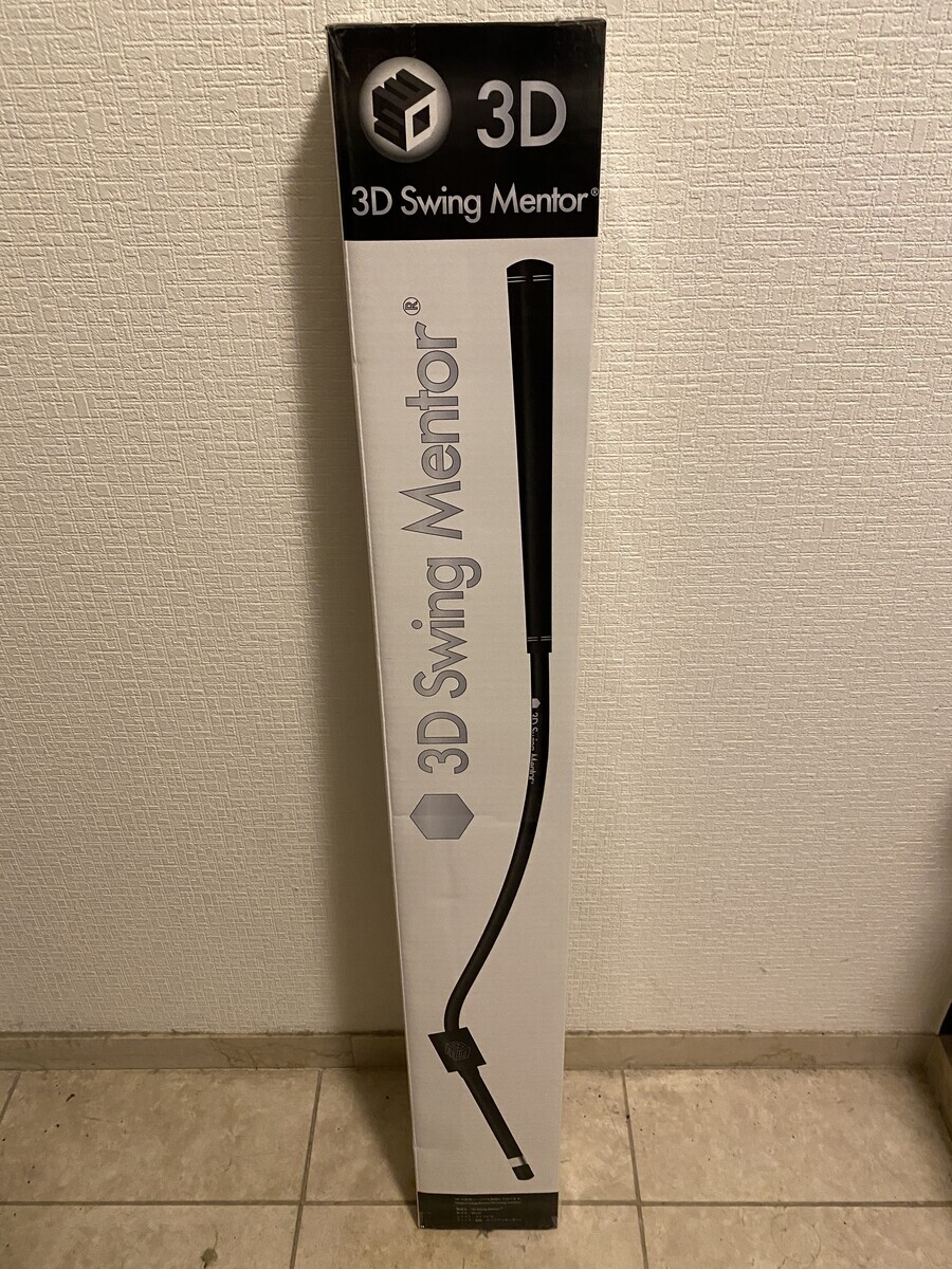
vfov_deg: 67.3
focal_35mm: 26
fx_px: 953
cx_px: 476
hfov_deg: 53.1
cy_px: 634
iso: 400
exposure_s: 1/50
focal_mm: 4.25
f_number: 1.8
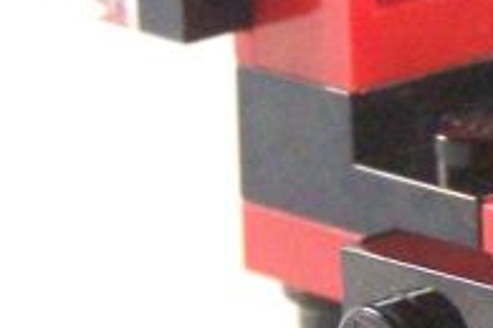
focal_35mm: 449
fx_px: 6148
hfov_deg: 4.5
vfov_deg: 3.1
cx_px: 913
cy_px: 225
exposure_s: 1/60
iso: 400
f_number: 3.2
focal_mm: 13.7
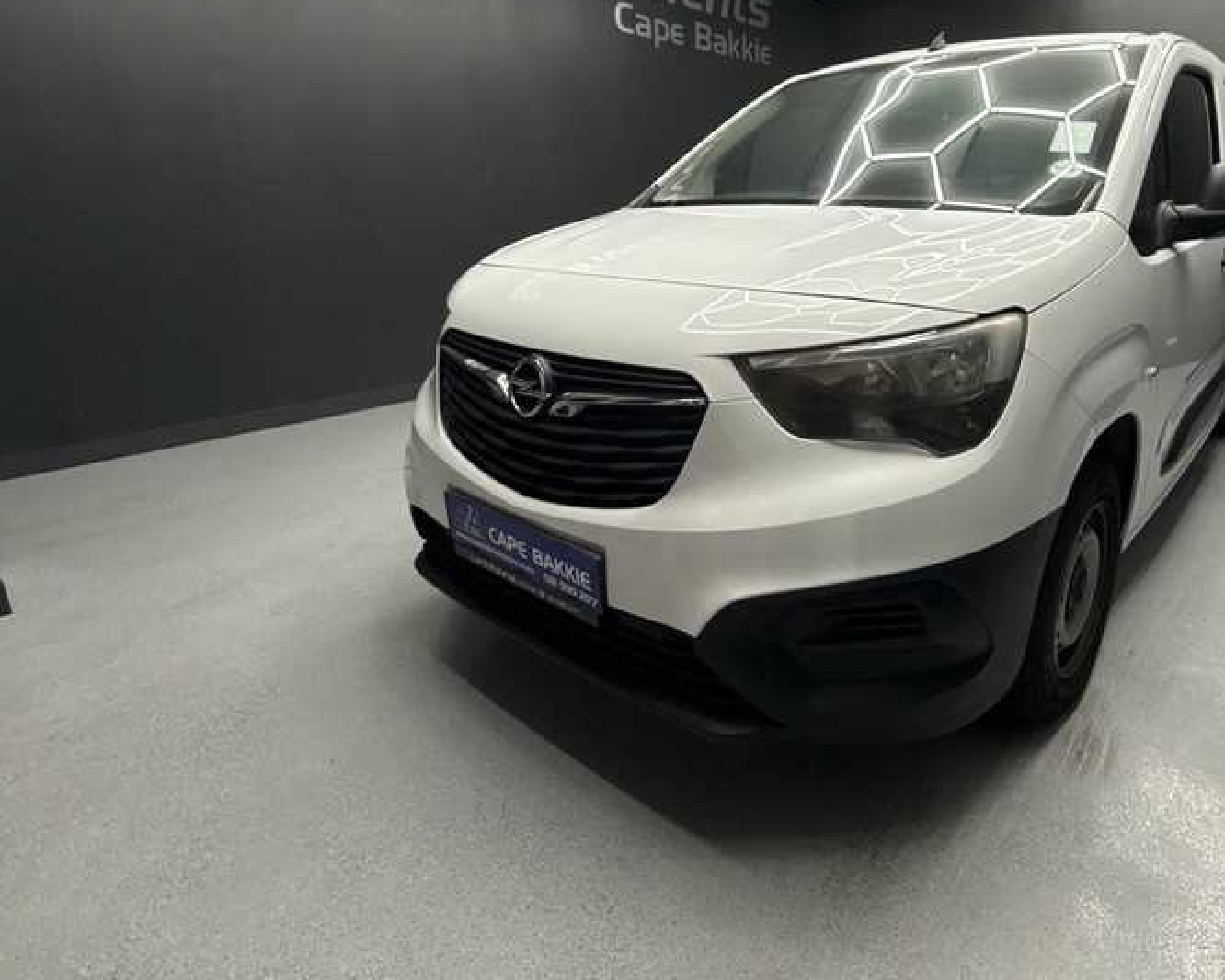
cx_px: 809
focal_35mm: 21
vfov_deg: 64.9
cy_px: 392
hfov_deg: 75.4
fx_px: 761
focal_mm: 2.22
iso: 50
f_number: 2.2
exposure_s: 1/100
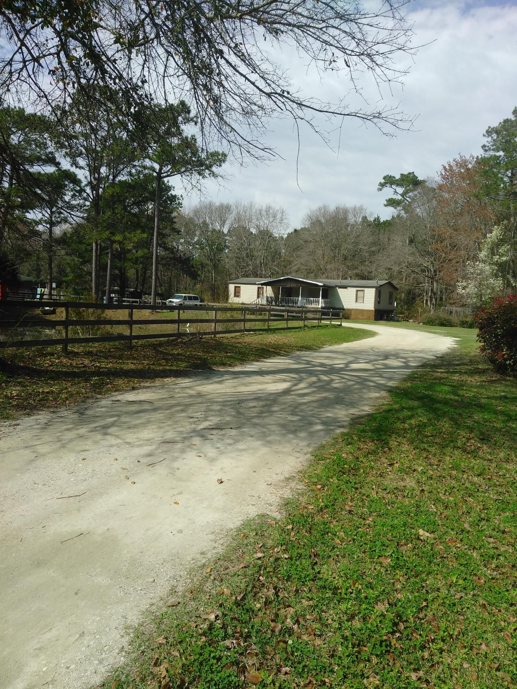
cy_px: 344
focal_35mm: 20
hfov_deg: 66.0
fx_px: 398
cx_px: 258
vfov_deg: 81.7
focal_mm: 3.46
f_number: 2.2
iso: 100
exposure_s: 1/1167
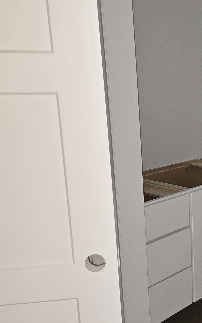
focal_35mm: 46
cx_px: 275
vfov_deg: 43.5
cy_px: 156
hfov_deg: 23.9
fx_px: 405
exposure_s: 1/24
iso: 100
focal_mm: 6.3
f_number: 1.7
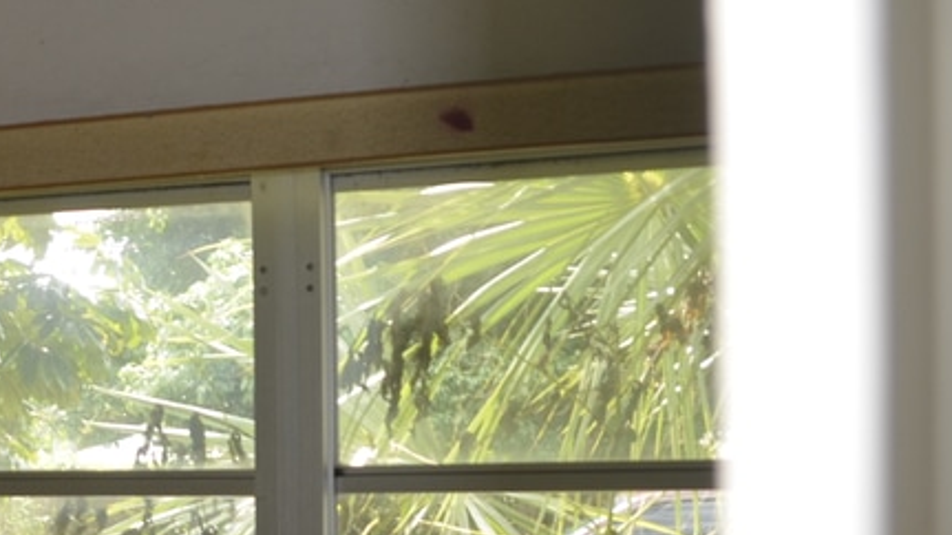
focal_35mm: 99
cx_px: -691
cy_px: 566
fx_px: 2498
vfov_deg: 12.0
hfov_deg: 17.9
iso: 200
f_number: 3.5
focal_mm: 18
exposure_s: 1/160
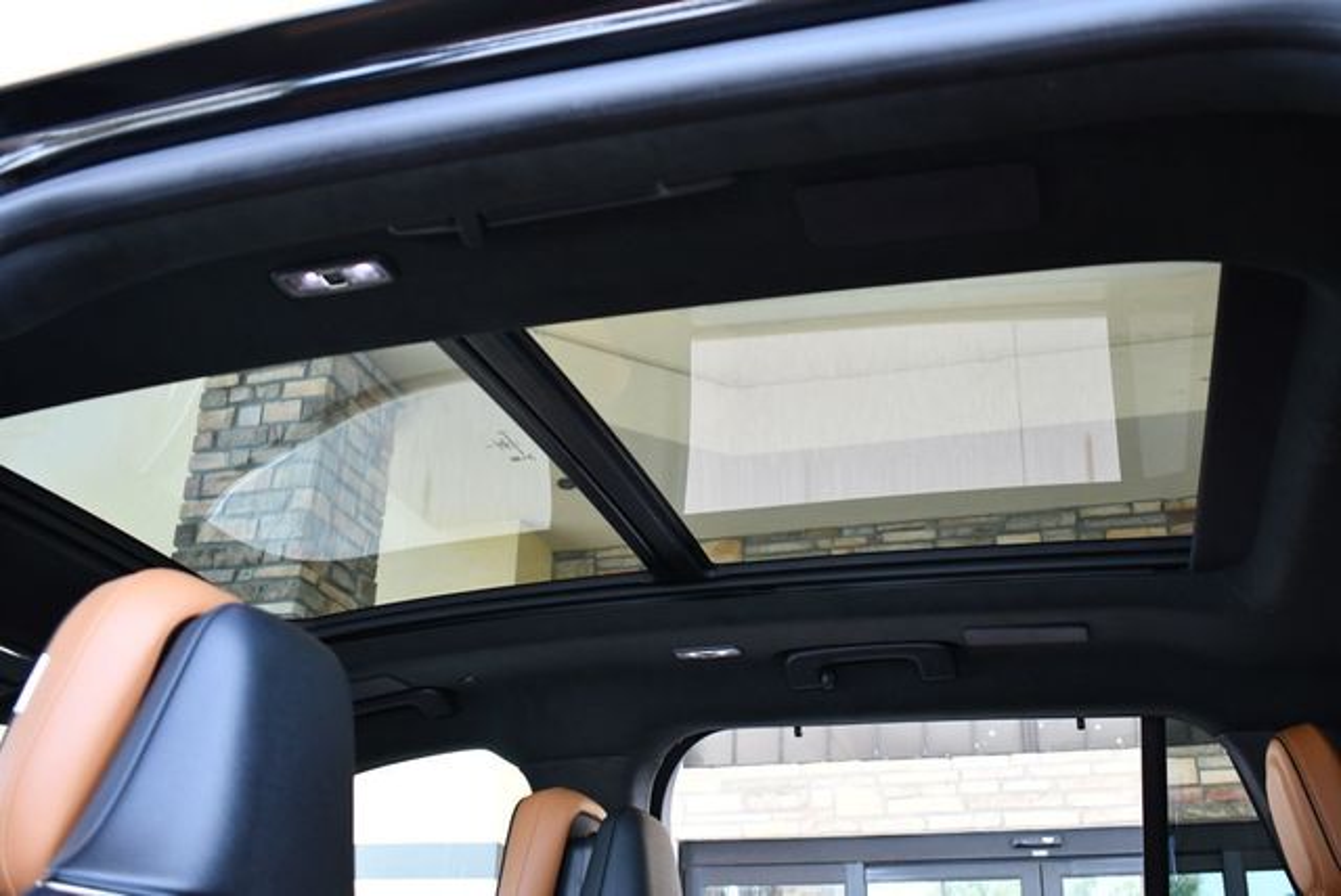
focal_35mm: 36
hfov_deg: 53.1
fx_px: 1342
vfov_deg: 36.9
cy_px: 448
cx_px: 670
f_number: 3.5
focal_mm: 18
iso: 800
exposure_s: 1/250
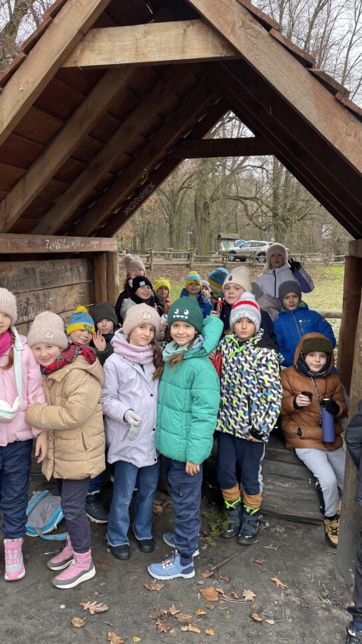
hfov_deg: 38.9
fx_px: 512
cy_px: 334
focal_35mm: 30
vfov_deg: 64.3
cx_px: 154
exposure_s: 1/121
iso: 40
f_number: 1.6
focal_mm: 4.2
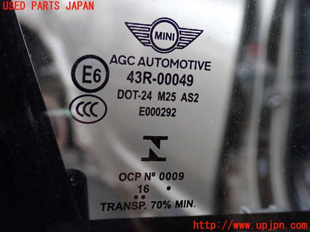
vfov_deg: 30.9
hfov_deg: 40.4
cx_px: 155
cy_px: 116
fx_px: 421
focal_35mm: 47
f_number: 3.1
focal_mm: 8.4
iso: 640
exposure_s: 1/125
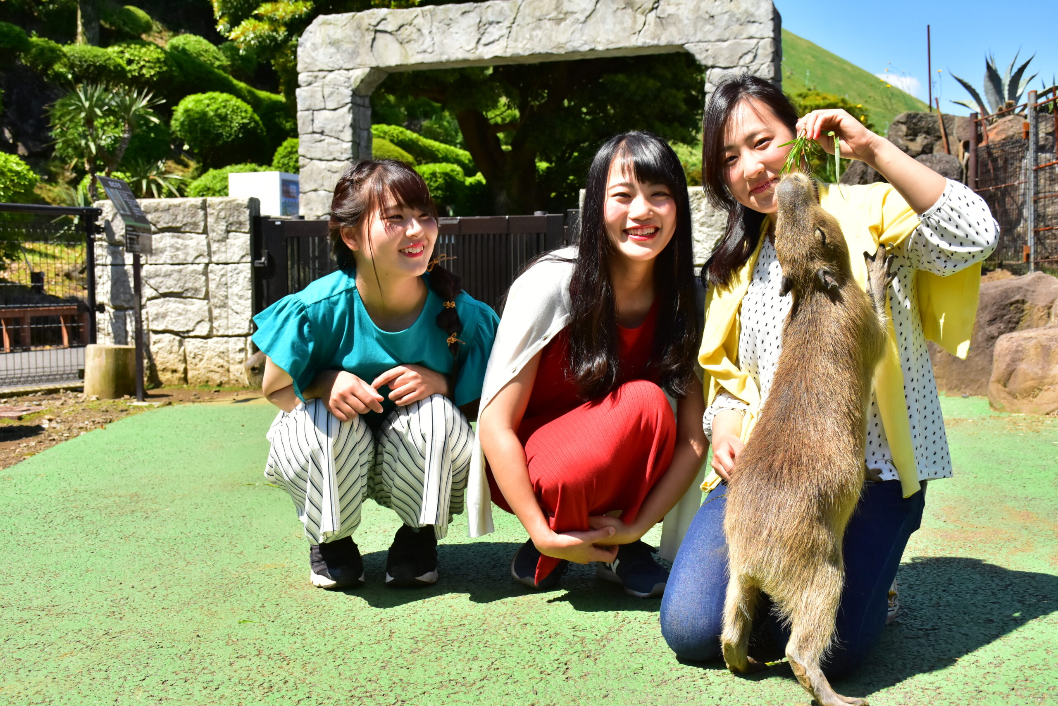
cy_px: 353
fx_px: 1322
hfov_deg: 43.6
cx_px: 529
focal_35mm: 45
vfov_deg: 29.9
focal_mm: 30
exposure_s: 1/2000
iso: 800
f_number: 6.7
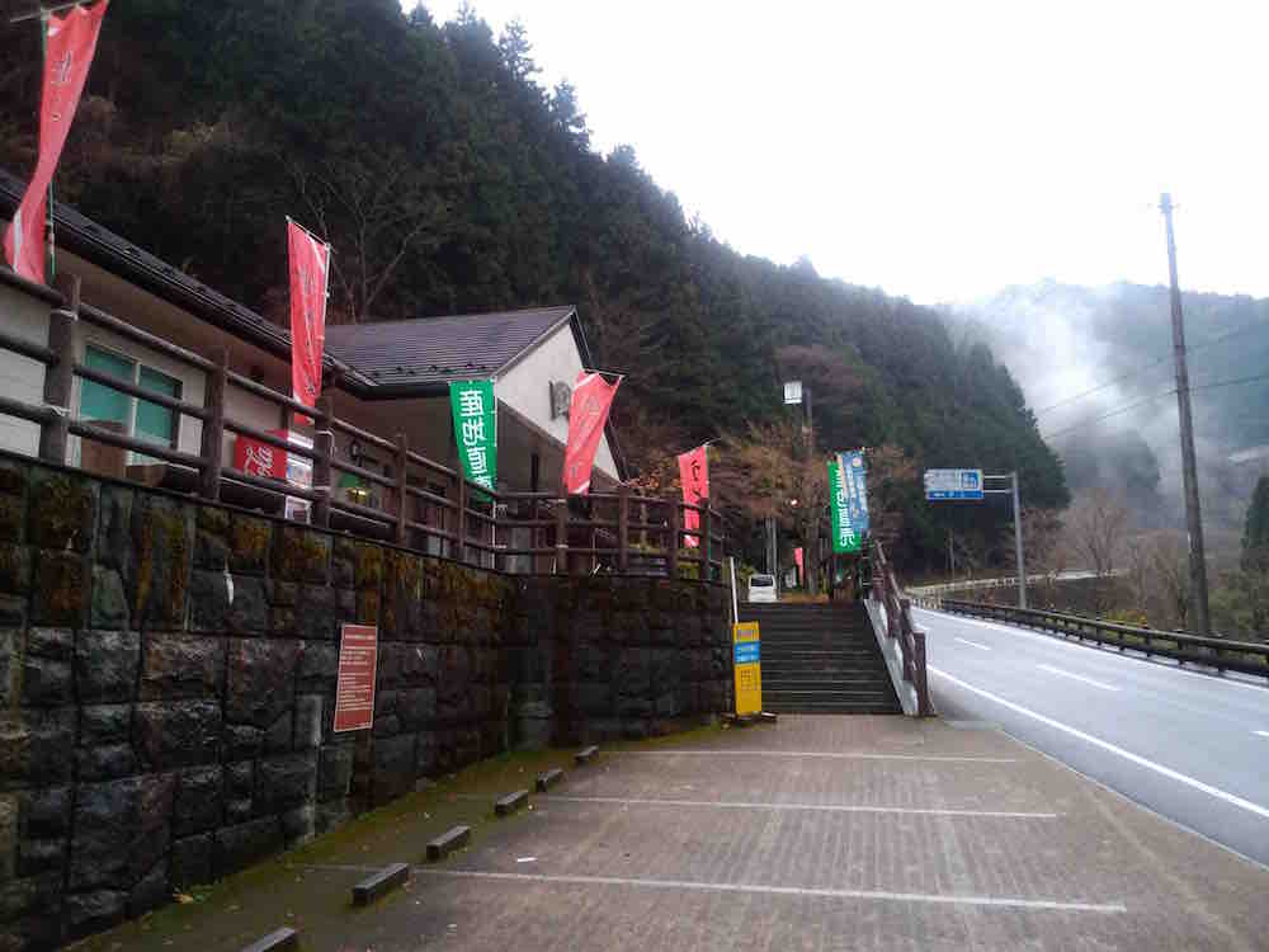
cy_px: 476
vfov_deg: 51.4
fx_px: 990
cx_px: 634
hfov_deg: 65.3
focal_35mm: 27
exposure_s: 1/33.3
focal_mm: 2.87
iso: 64
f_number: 2.4
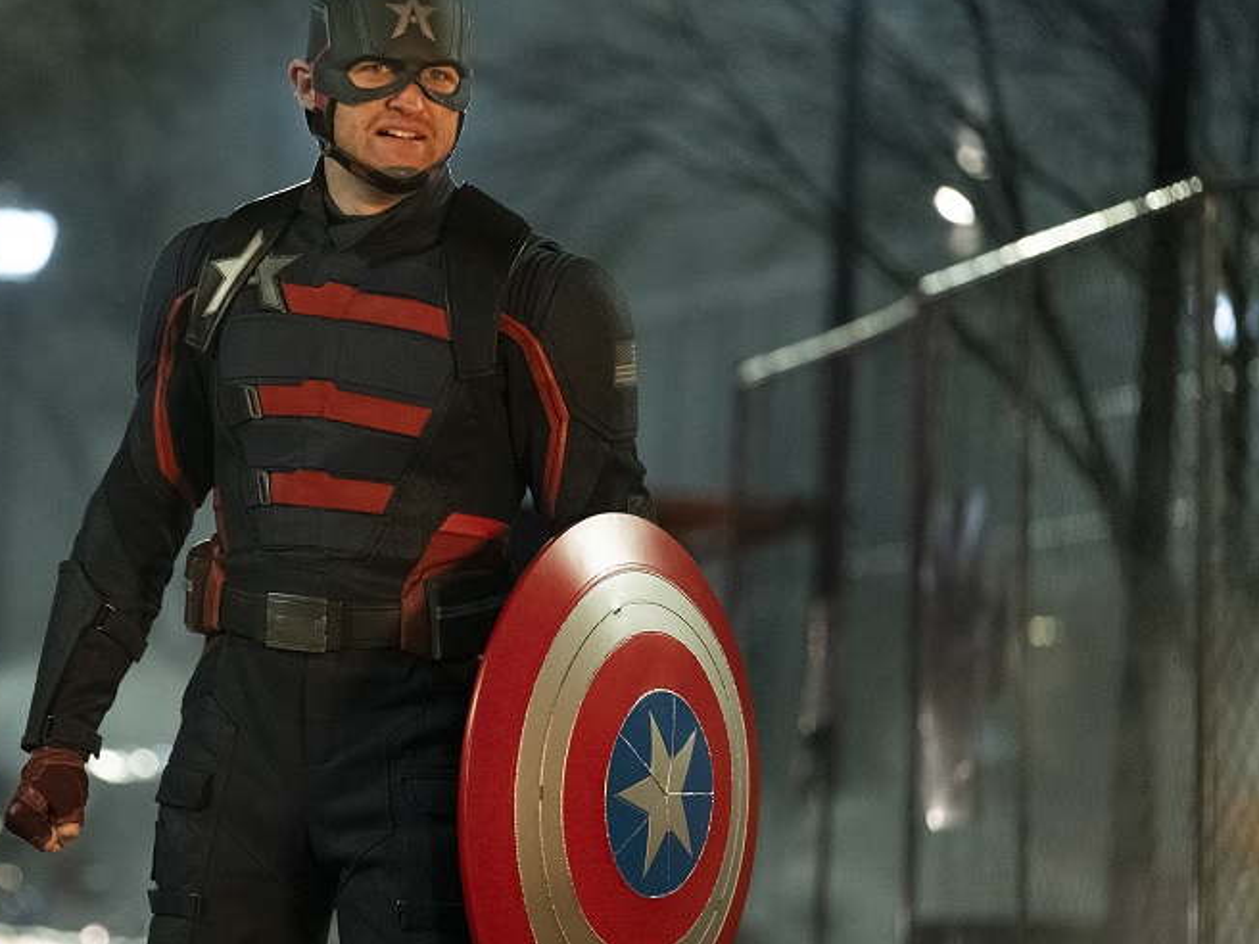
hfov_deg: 7.0
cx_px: 316
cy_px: 508
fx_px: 10329
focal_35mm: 284
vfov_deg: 5.2
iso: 5000
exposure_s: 1/250
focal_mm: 129.2
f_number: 2.8
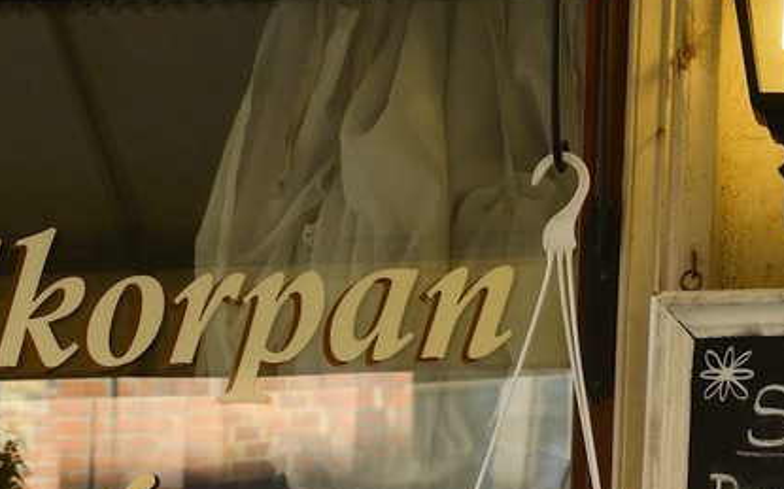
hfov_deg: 12.6
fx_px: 3524
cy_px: 1333
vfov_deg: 7.3
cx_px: 143
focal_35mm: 165
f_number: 4.5
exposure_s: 1/200
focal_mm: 42
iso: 200
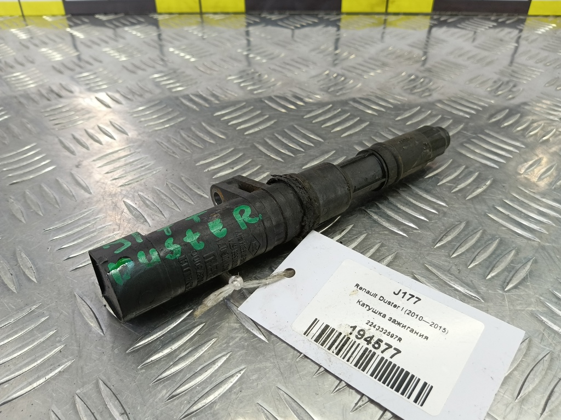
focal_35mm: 23
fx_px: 373
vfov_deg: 58.9
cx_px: 280
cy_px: 210
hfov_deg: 73.9
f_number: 1.6
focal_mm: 4.11
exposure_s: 1/50
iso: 111
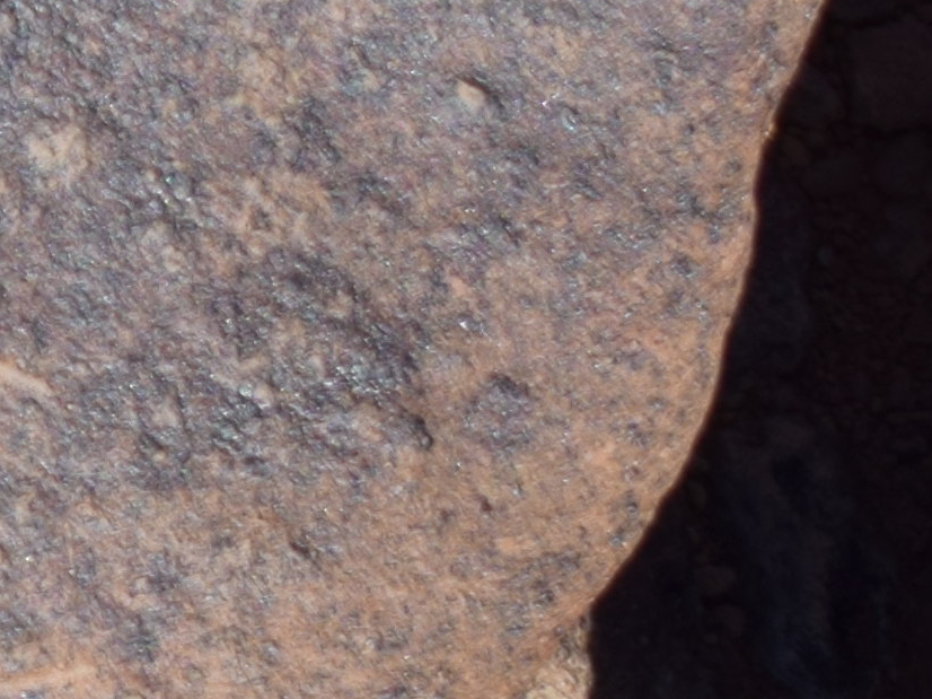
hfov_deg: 4.3
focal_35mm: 440
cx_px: -2354
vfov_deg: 3.4
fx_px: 11843
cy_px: 291
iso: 200
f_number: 5
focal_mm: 42
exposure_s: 1/1000
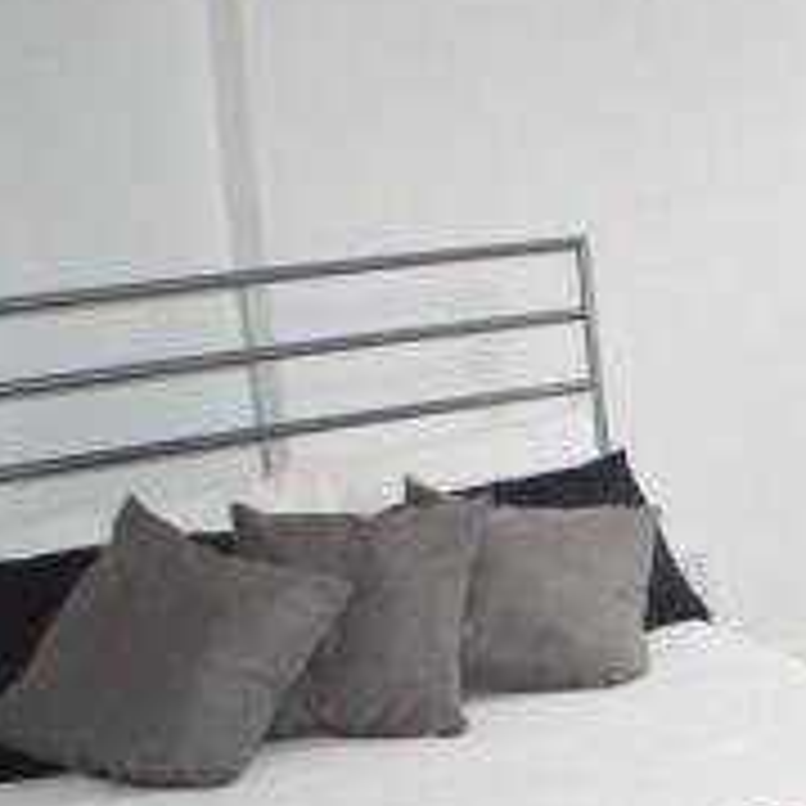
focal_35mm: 78
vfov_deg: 21.9
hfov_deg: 20.6
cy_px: 610
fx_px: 2058
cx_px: 986
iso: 800
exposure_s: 1/60
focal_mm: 23
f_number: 3.8
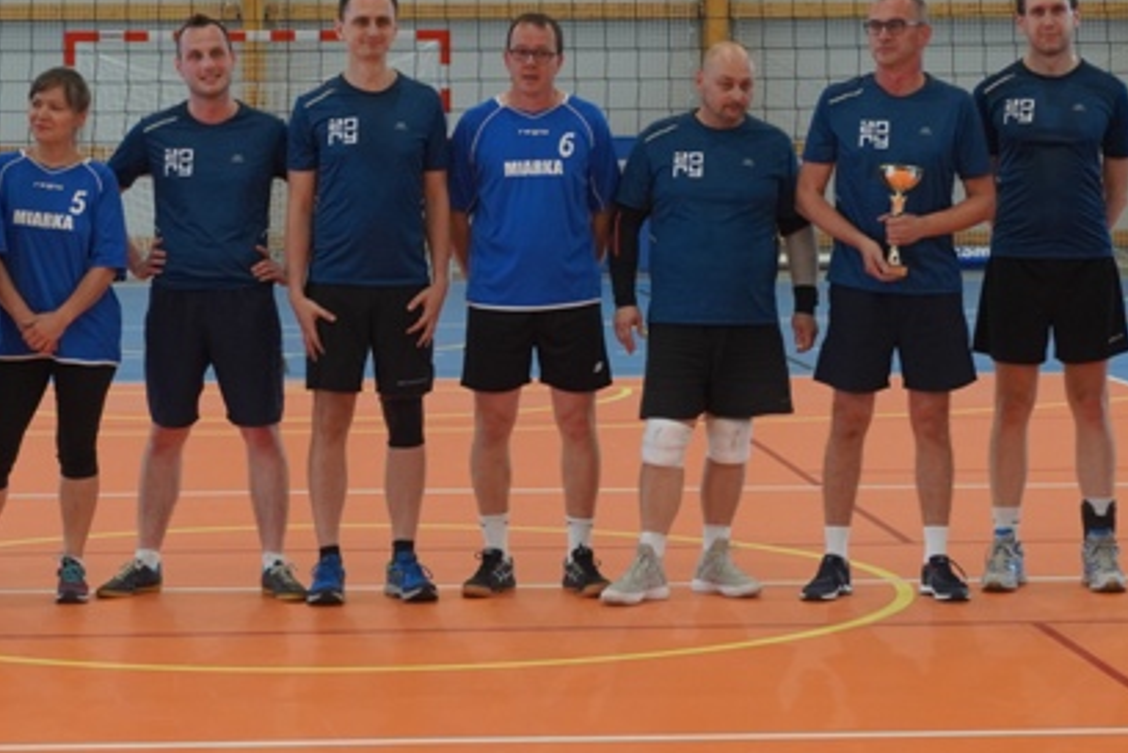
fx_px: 3699
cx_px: 473
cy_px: 342
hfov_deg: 17.3
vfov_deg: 11.6
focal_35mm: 118
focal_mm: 39
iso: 1000
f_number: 5.6
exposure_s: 1/160
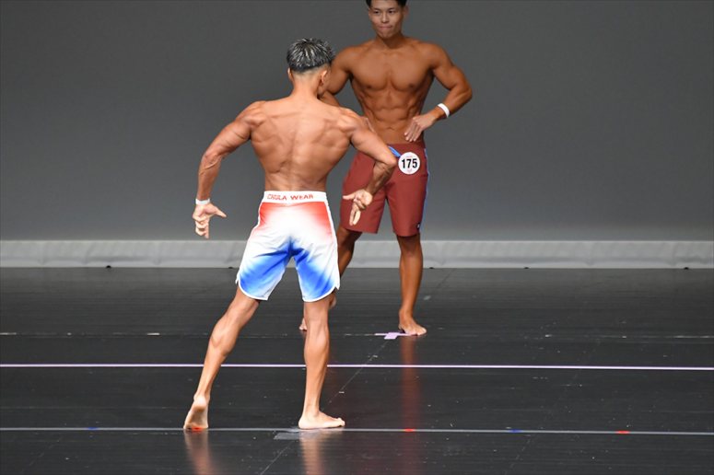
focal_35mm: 375
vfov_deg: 3.7
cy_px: 238
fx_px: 7434
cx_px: 357
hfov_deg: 5.5
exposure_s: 1/400
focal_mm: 250
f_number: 5.6
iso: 5000
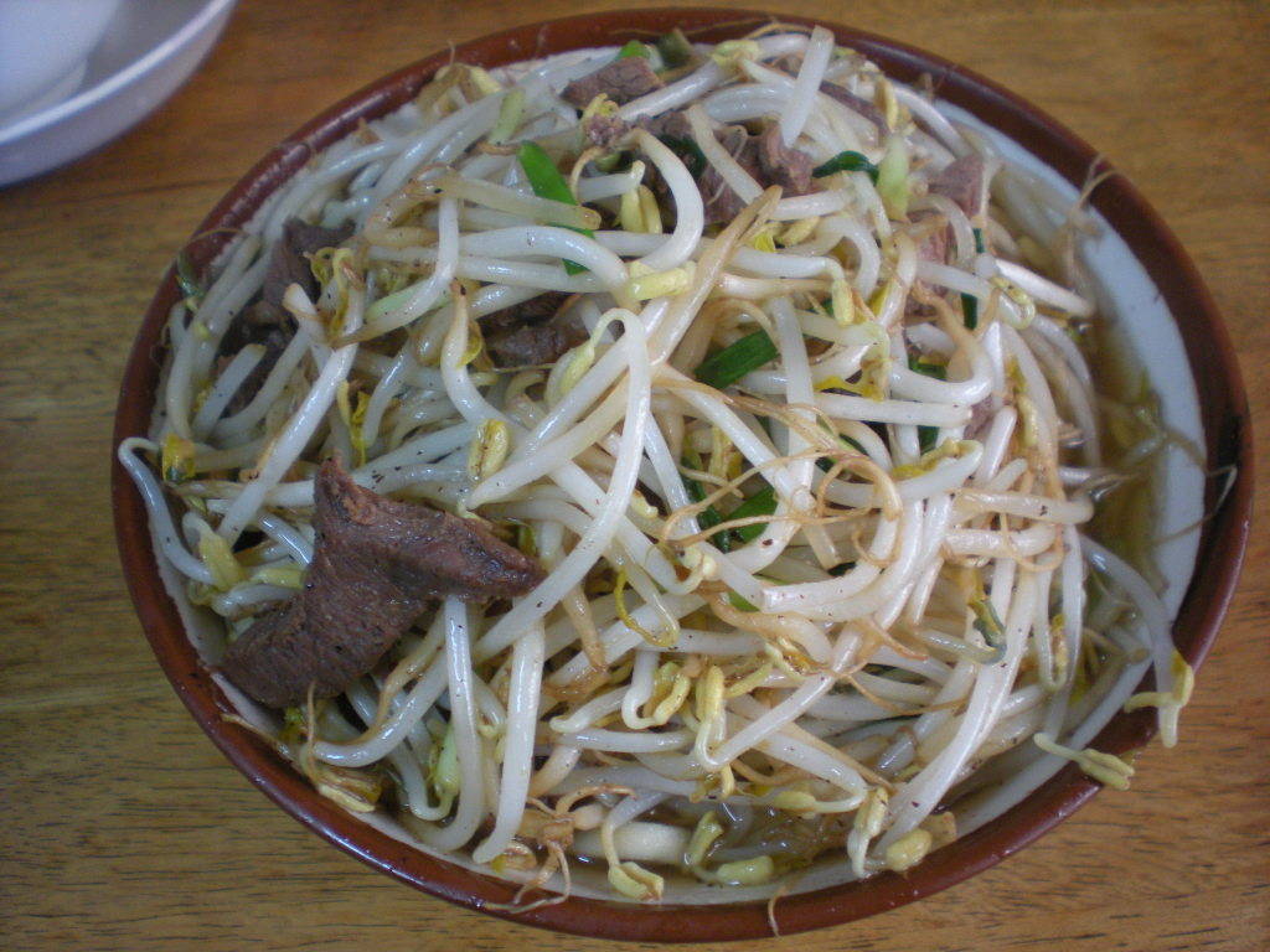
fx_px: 1394
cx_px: 635
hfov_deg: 49.0
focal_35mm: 38
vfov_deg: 37.7
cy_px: 476
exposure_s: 1/24
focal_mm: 6.3
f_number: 3.1
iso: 200
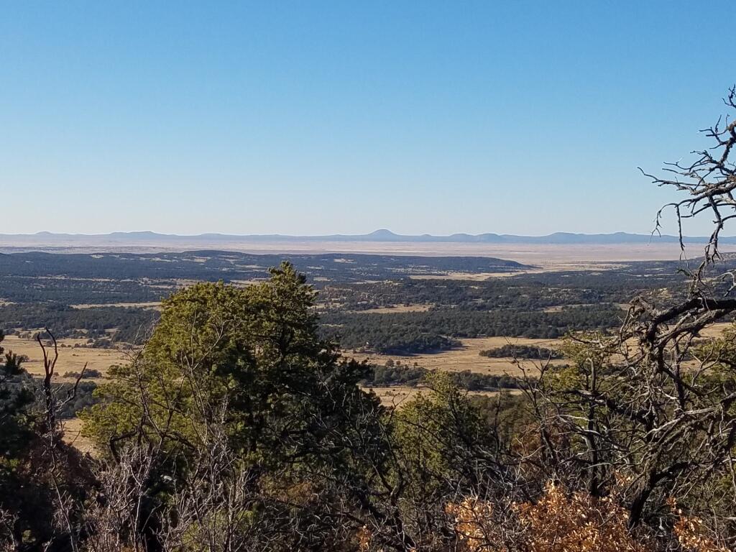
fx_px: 553
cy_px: 276
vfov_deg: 53.1
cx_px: 368
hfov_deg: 67.3
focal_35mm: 26
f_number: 1.7
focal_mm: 4.2
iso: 50
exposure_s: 1/2144
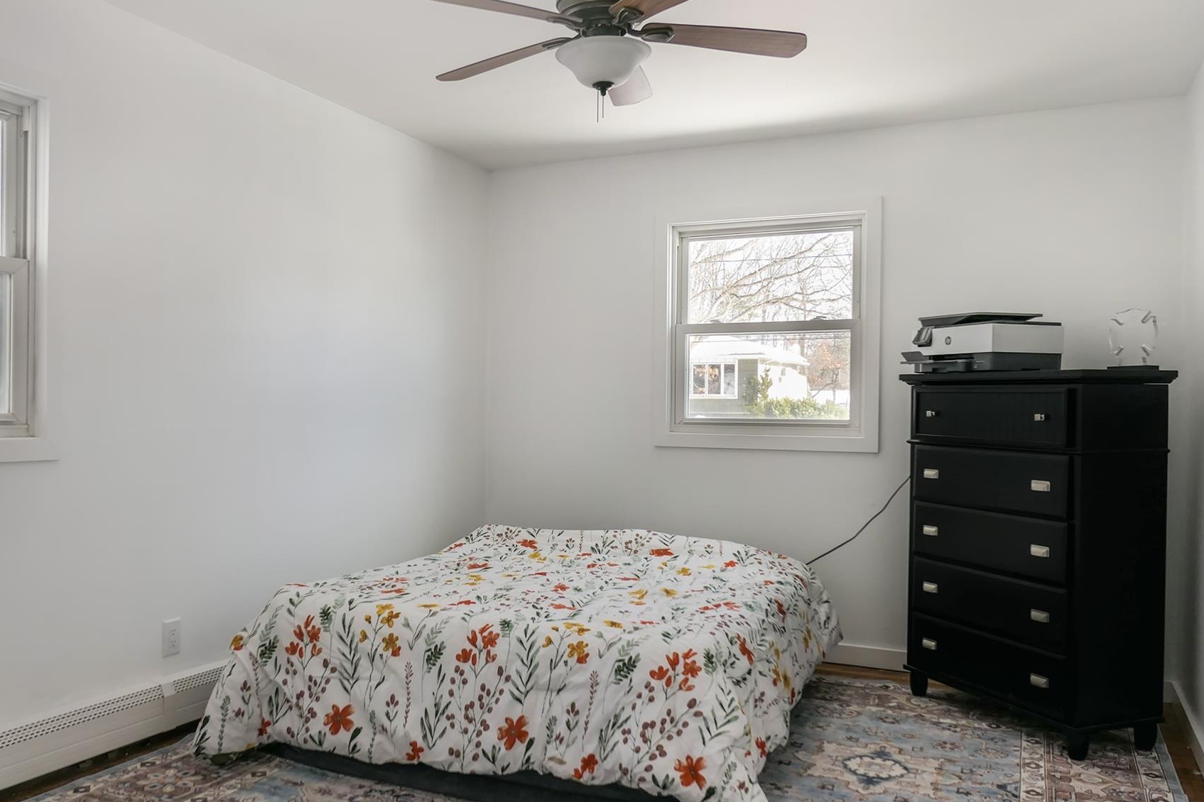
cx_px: 510
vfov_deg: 44.9
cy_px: 441
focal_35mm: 29
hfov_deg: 63.3
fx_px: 970
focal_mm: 8.8
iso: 125
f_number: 2.8
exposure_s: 1/160
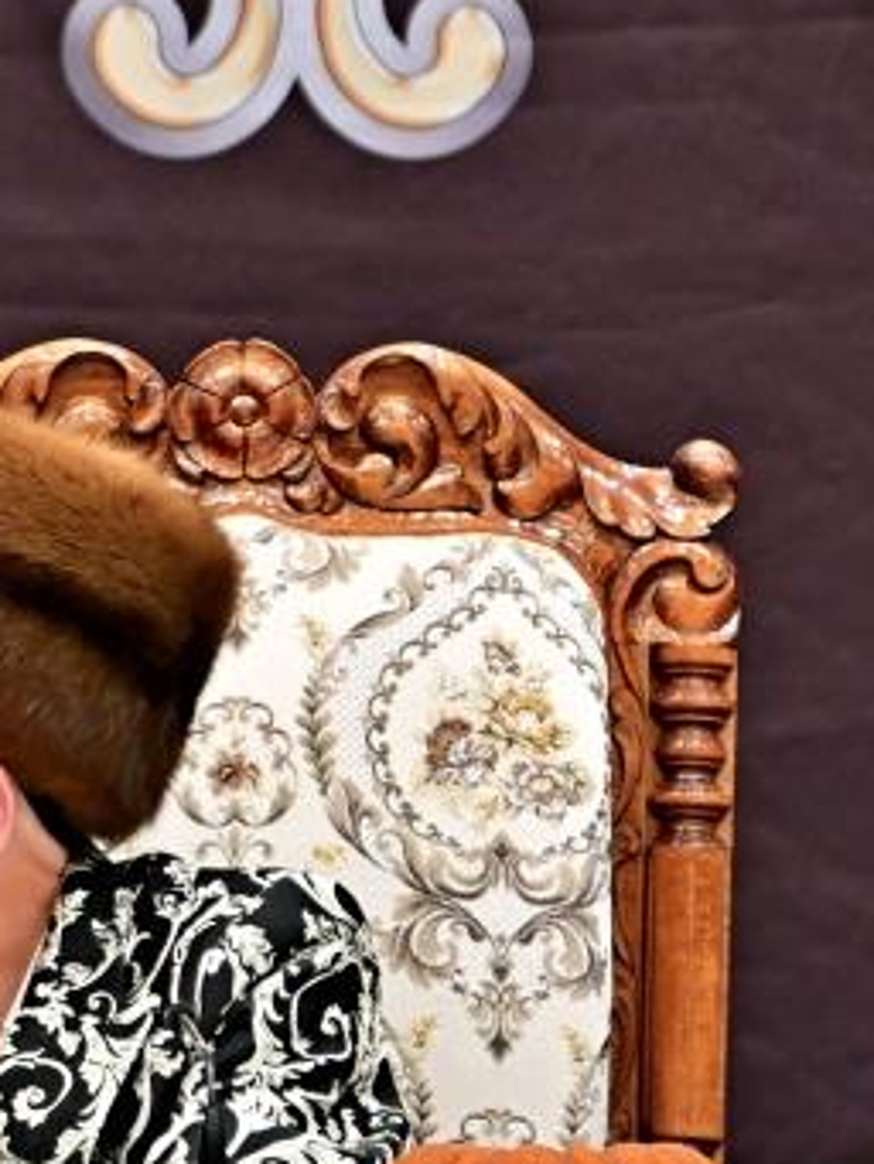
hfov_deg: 1.7
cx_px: -27
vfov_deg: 2.3
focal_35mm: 865
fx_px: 29102
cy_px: 905
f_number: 2.8
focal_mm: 200
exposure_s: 1/250
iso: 320
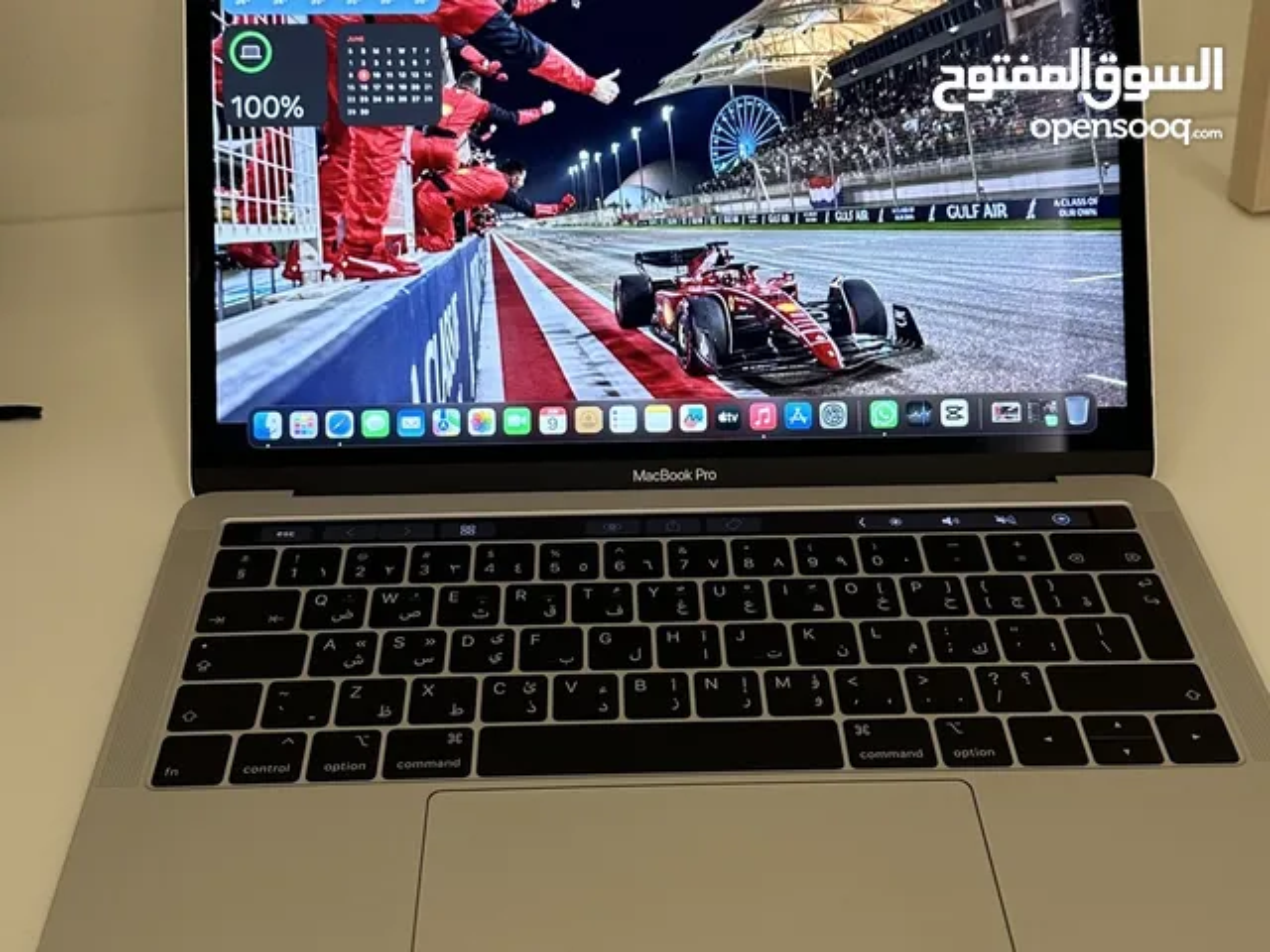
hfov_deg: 71.6
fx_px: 881
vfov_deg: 56.8
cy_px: 476
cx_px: 635
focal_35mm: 24
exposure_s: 1/50
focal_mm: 6.86
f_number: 1.78
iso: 160
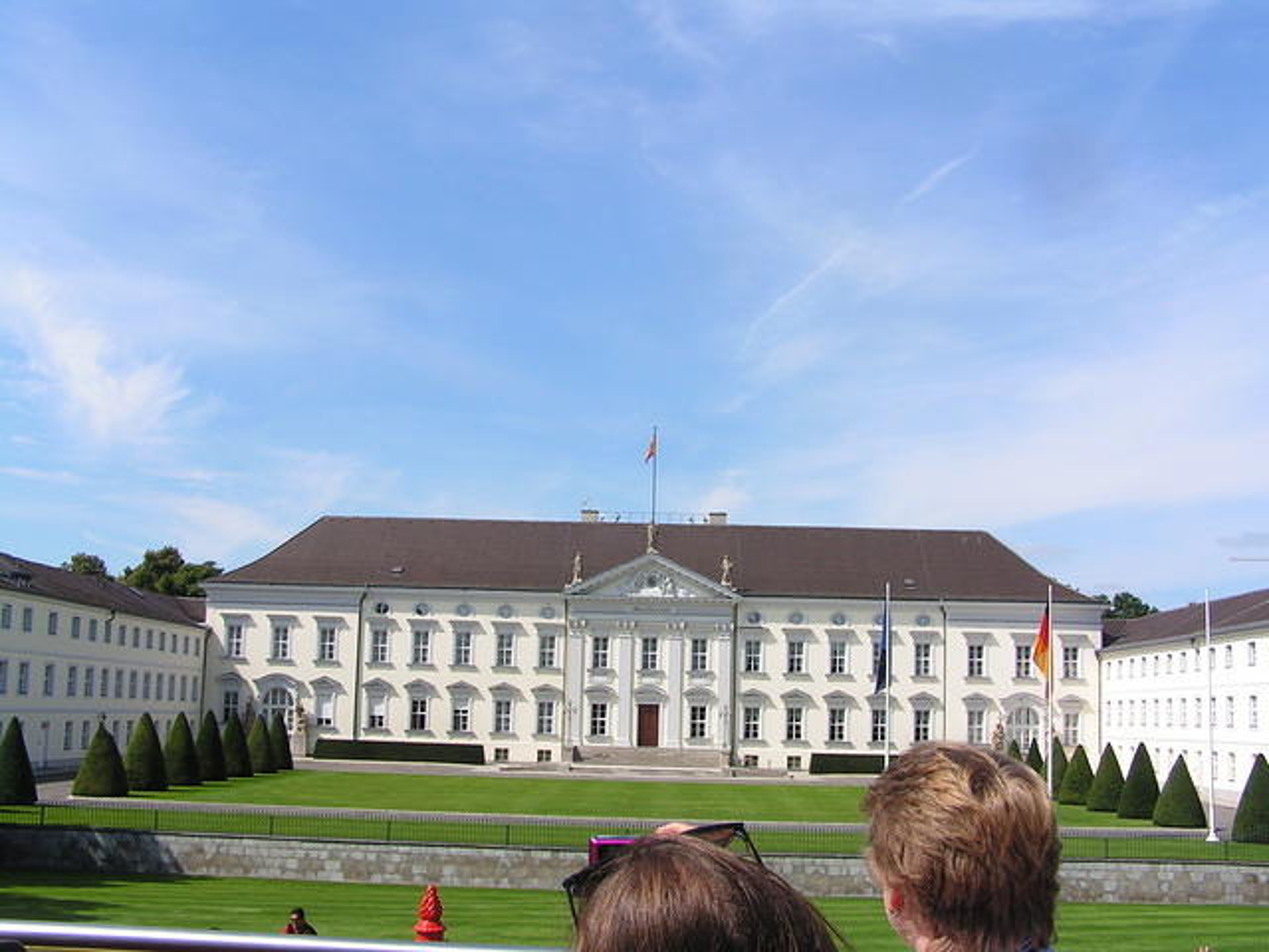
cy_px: 476
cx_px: 634
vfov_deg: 37.7
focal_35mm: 38
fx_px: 1393
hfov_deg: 49.0
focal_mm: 6.3
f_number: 5.6
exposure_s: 1/320
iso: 50
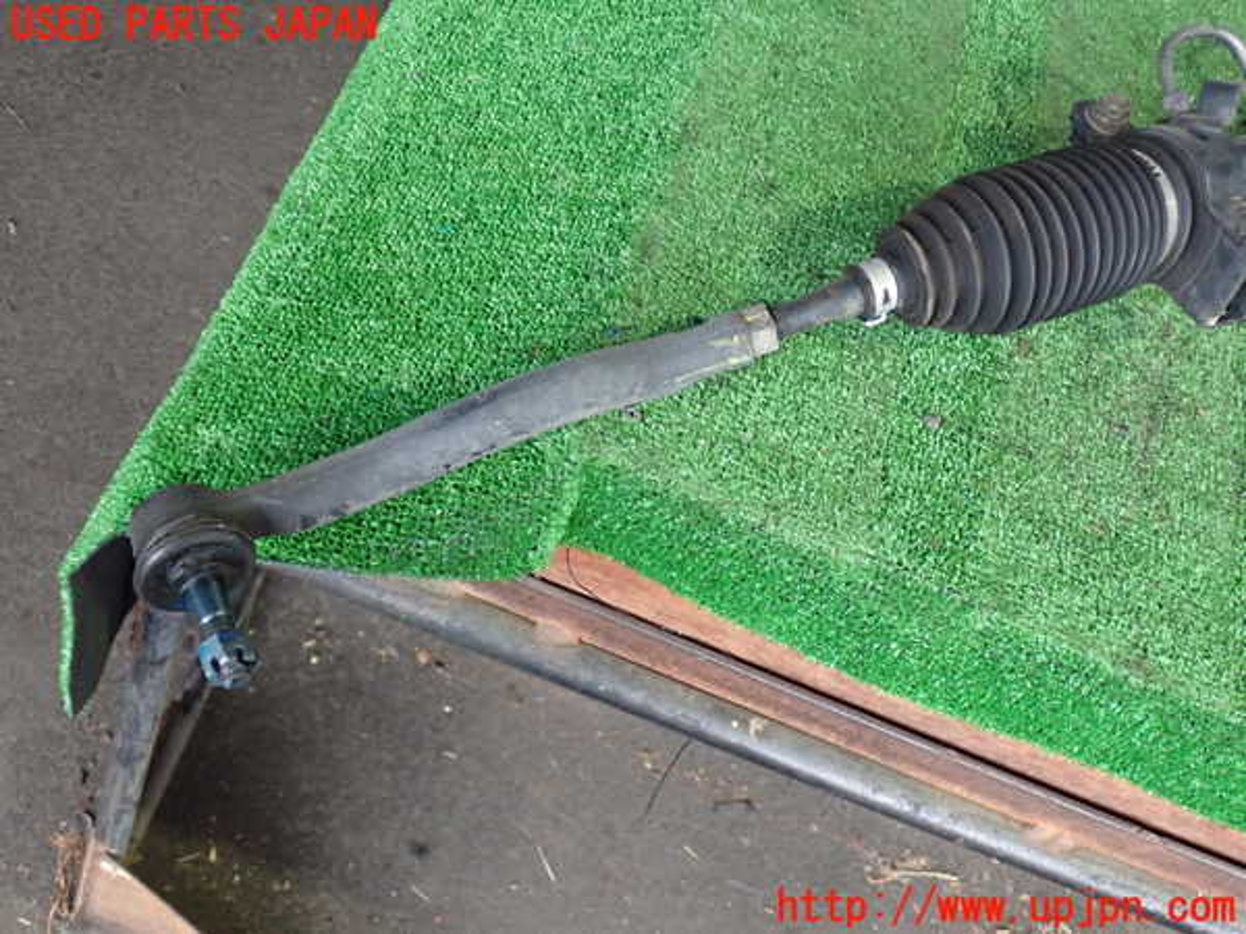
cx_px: 623
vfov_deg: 32.9
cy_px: 467
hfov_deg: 42.9
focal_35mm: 44
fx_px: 1584
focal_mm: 7.84
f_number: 2.9
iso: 640
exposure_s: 1/40
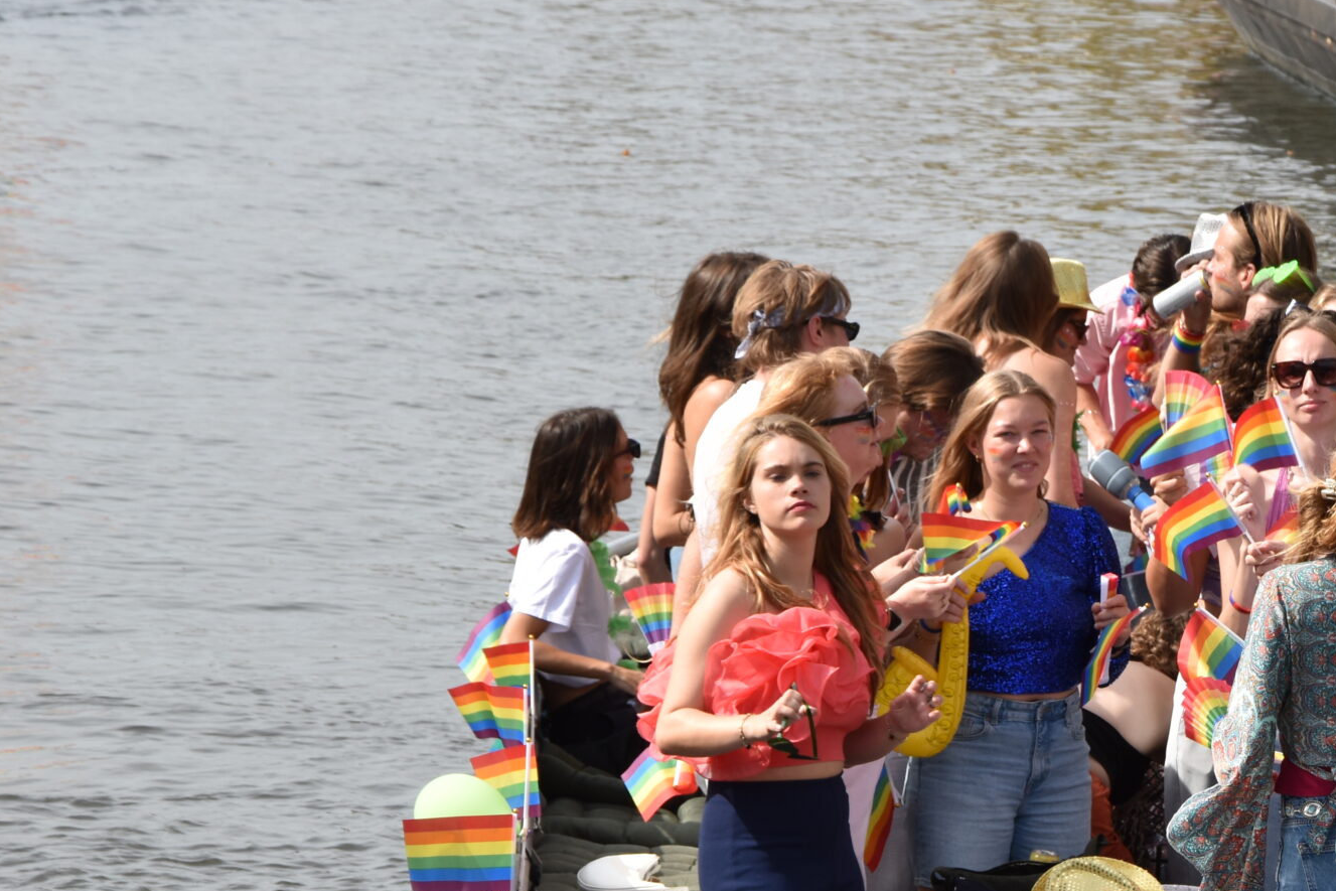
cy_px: 847
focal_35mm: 246
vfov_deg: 5.6
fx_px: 9128
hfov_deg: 8.3
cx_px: 1140
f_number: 9
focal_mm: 85
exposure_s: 1/320
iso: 200
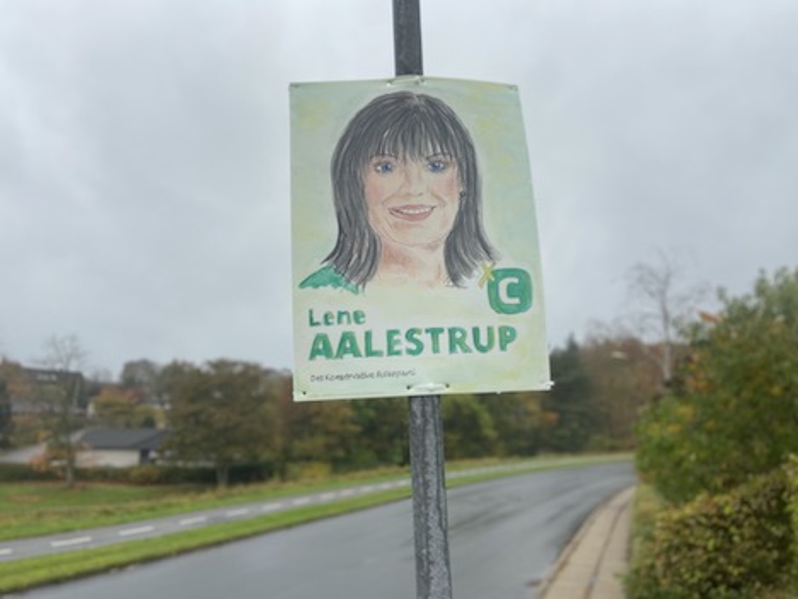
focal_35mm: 26
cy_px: 300
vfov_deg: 53.1
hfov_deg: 67.3
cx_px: 399
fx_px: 599
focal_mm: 4.25
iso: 32
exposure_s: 1/719
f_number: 1.8
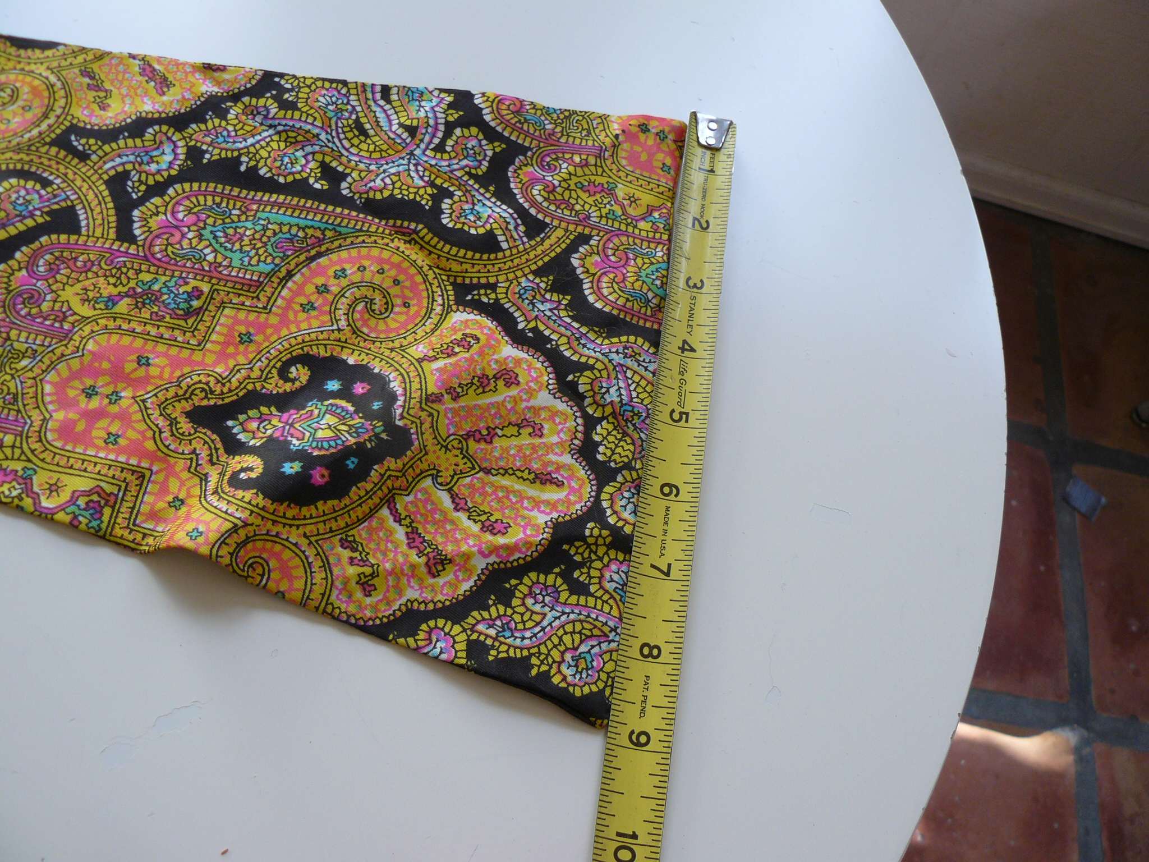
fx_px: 1195
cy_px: 431
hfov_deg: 51.4
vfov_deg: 39.7
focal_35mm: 36
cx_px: 574
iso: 100
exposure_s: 1/50
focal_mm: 6
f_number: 2.8
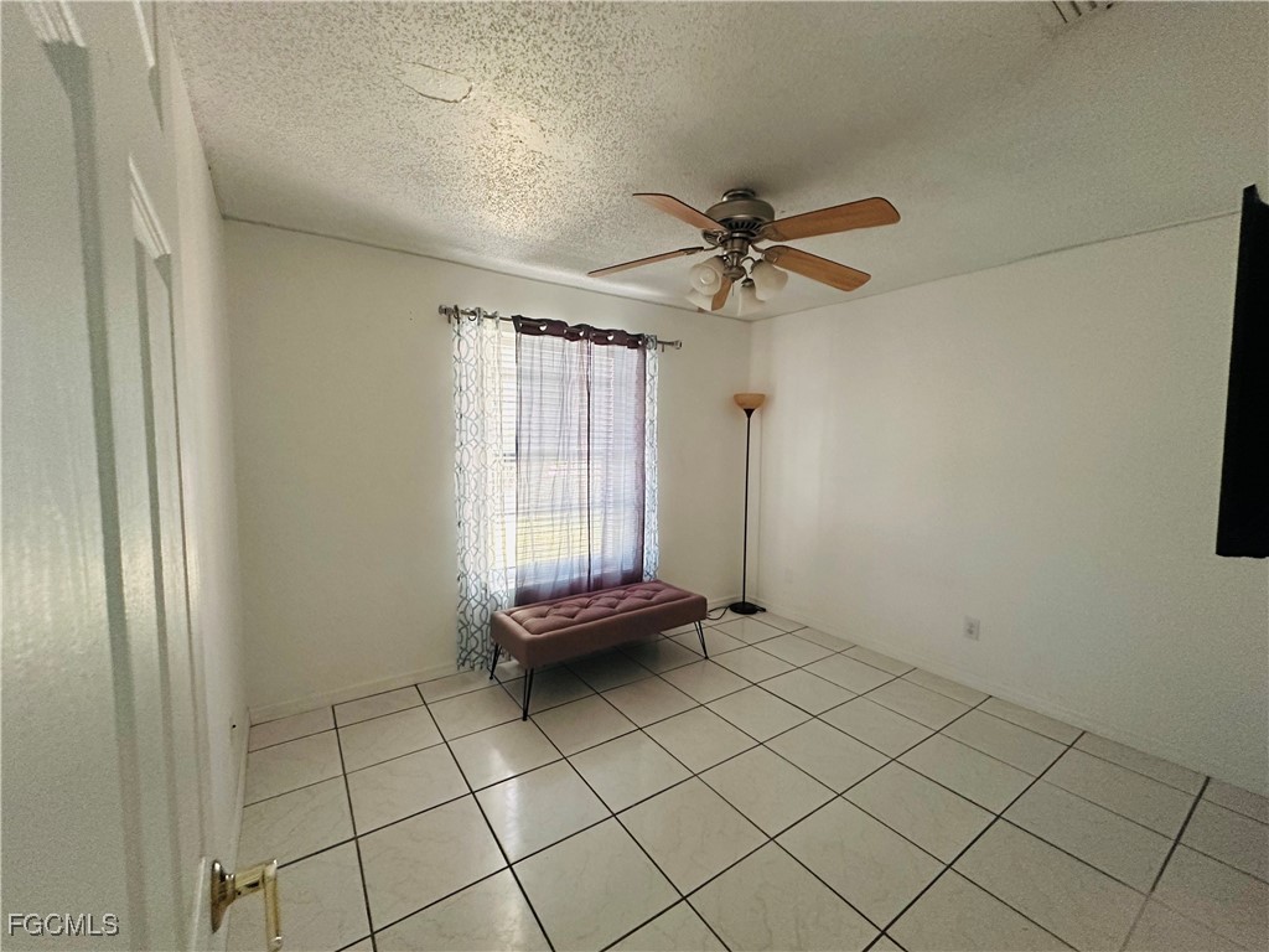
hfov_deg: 102.1
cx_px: 634
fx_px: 513
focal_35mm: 14
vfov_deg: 85.7
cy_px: 476
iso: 400
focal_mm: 2.22
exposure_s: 1/60
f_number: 2.2
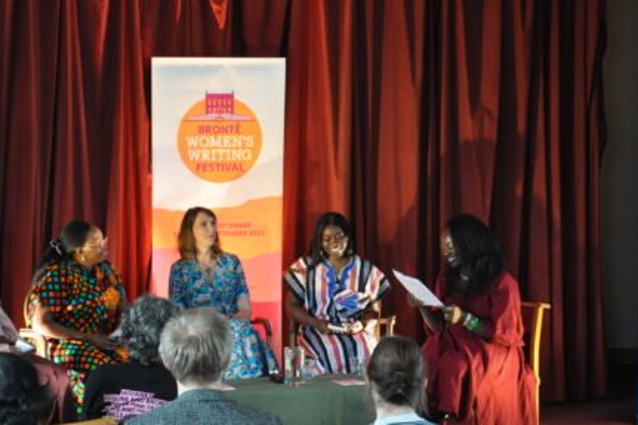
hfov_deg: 16.9
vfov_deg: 11.3
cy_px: 247
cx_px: 224
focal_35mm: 121
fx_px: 2143
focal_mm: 58
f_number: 5
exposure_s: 1/15
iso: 1600
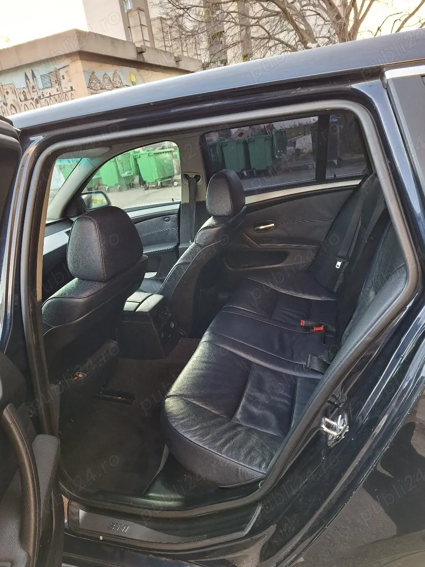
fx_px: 376
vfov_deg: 73.9
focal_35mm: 23
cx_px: 212
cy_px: 284
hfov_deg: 58.9
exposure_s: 1/100
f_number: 1.8
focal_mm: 5.54
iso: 250
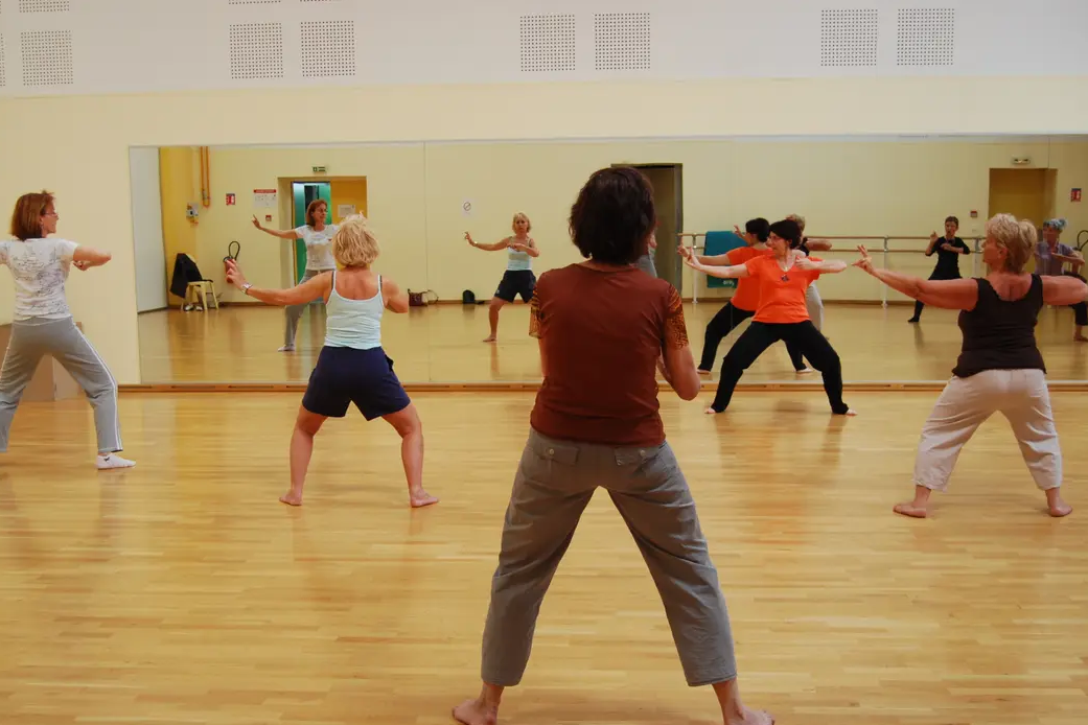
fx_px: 1360
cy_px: 399
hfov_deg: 43.6
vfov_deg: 29.8
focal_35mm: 45
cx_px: 516
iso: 400
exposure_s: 1/60
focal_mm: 26
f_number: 4
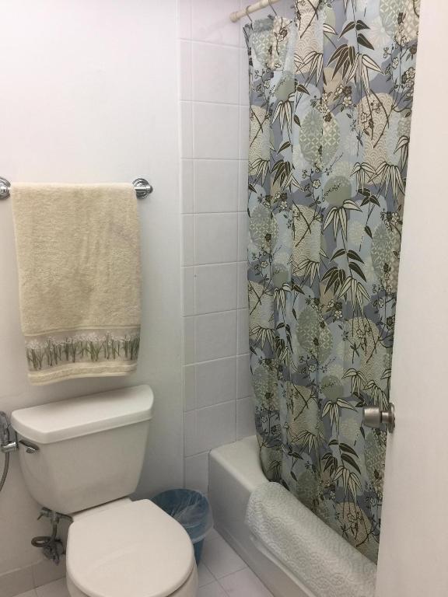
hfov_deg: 48.2
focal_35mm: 29
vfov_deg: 61.7
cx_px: 224
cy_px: 298
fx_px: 500
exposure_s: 1/30
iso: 40
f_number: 2.2
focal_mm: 4.15
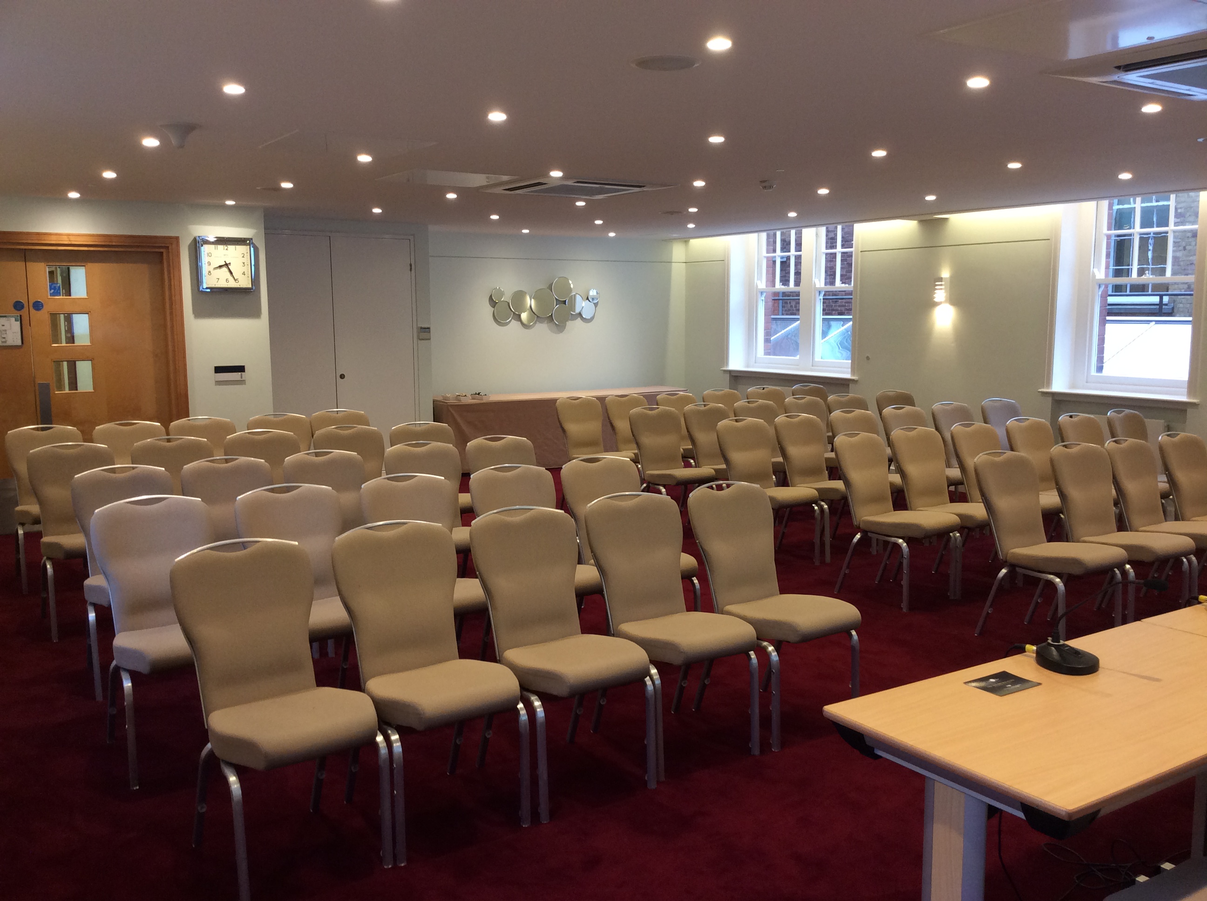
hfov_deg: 56.9
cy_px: 450
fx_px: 1114
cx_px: 604
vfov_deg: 44.1
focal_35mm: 32
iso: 64
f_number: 2.4
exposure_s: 1/25
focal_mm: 3.3
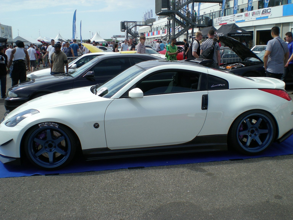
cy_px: 110
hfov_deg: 49.0
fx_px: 322
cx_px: 146
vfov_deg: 37.7
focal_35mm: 38
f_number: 4.6
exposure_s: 1/389
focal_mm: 6.3
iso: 50
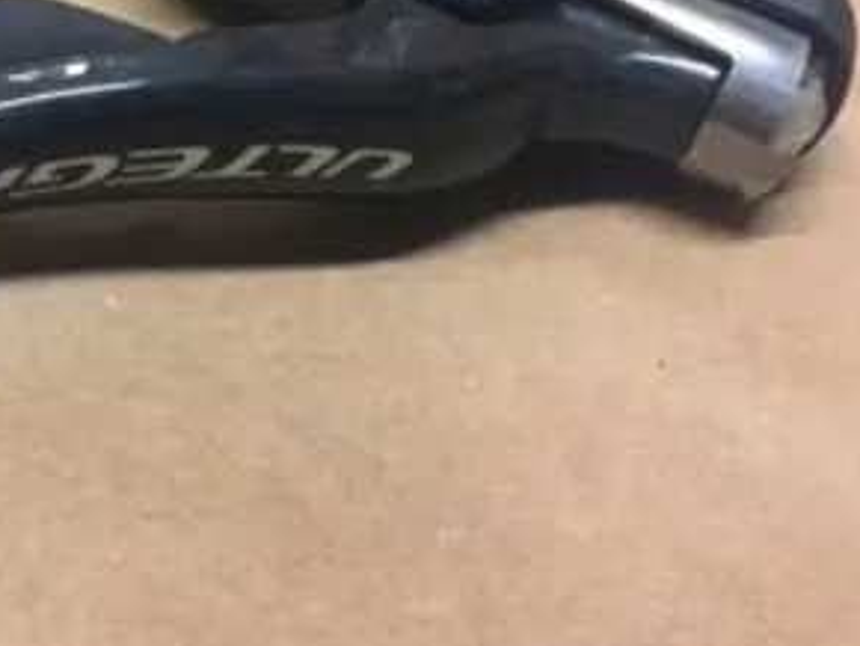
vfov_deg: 29.6
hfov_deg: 38.4
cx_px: 199
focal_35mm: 48
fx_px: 1193
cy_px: 133
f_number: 2.2
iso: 100
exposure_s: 1/17
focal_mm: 4.15
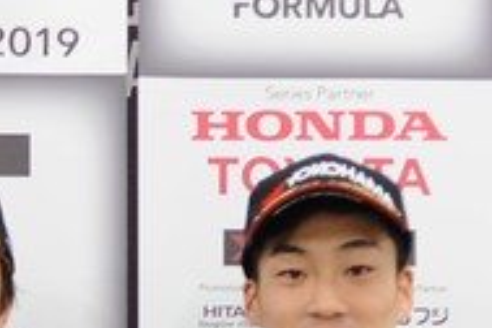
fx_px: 1818
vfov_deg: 9.9
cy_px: 536
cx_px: -318
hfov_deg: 14.1
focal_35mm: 133
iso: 400
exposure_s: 1/180
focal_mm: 35
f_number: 2
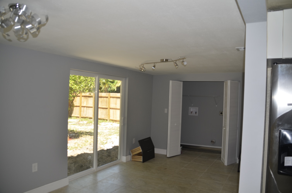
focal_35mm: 27
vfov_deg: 47.7
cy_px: 96
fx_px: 219
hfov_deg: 67.5
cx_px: 146
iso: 125
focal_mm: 18
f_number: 3.5
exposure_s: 1/200
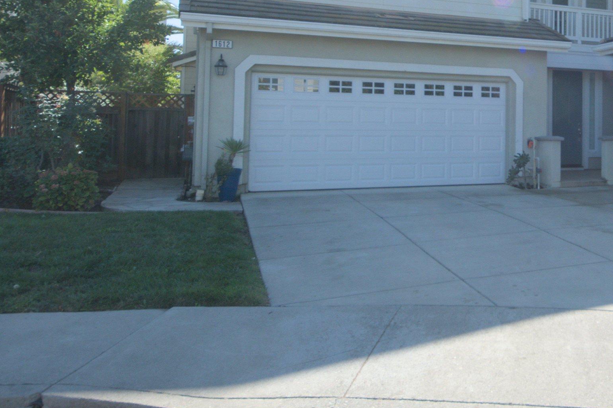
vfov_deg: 34.3
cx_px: 542
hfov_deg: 46.2
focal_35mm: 38
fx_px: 647
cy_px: 104
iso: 100
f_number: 10
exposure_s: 1/400
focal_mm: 13
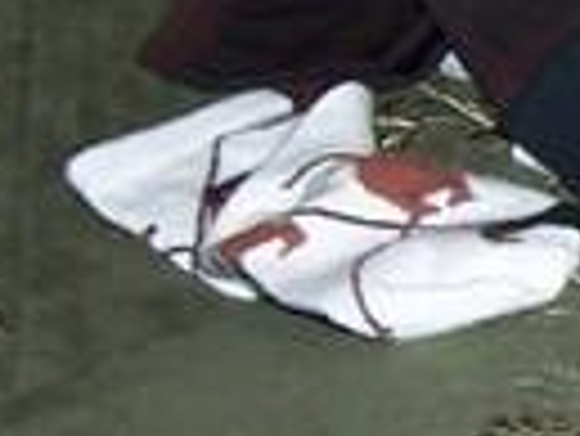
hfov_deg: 9.9
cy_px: 171
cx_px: 1227
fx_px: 3069
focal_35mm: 183
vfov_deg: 8.1
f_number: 2.8
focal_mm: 5.6
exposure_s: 1/60
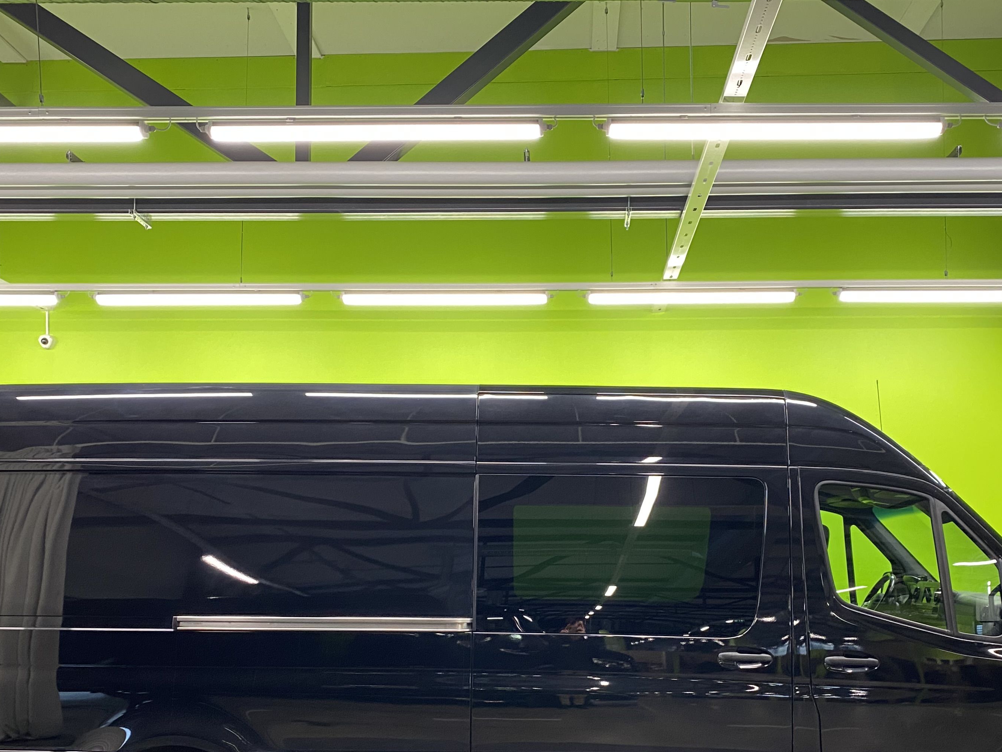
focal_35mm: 39
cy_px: 540
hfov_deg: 47.8
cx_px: 553
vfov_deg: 36.2
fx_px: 1129
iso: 250
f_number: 1.8
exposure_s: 1/50
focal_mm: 4.25
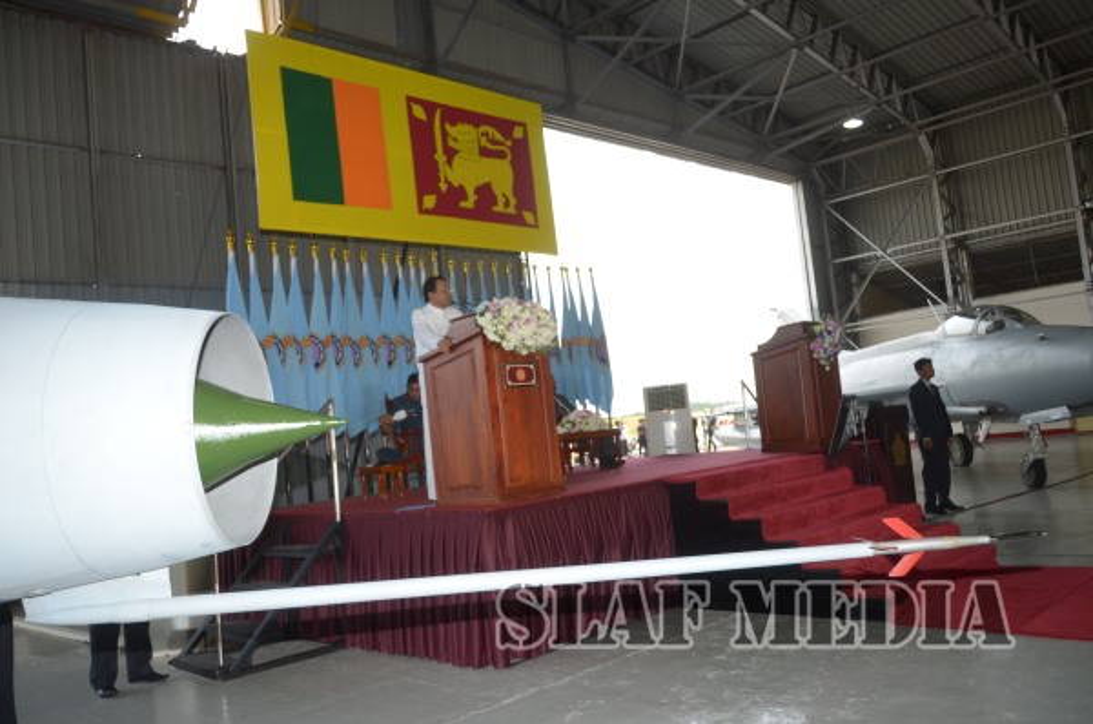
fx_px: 909
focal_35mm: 30
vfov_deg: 43.4
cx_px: 546
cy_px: 362
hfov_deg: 62.0
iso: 250
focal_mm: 20
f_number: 4
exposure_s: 1/200
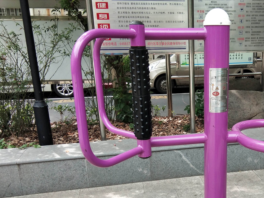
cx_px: 204
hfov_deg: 37.8
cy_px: 145
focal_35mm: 49
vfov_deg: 29.3
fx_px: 374
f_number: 2.2
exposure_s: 1/203
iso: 50
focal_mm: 3.69
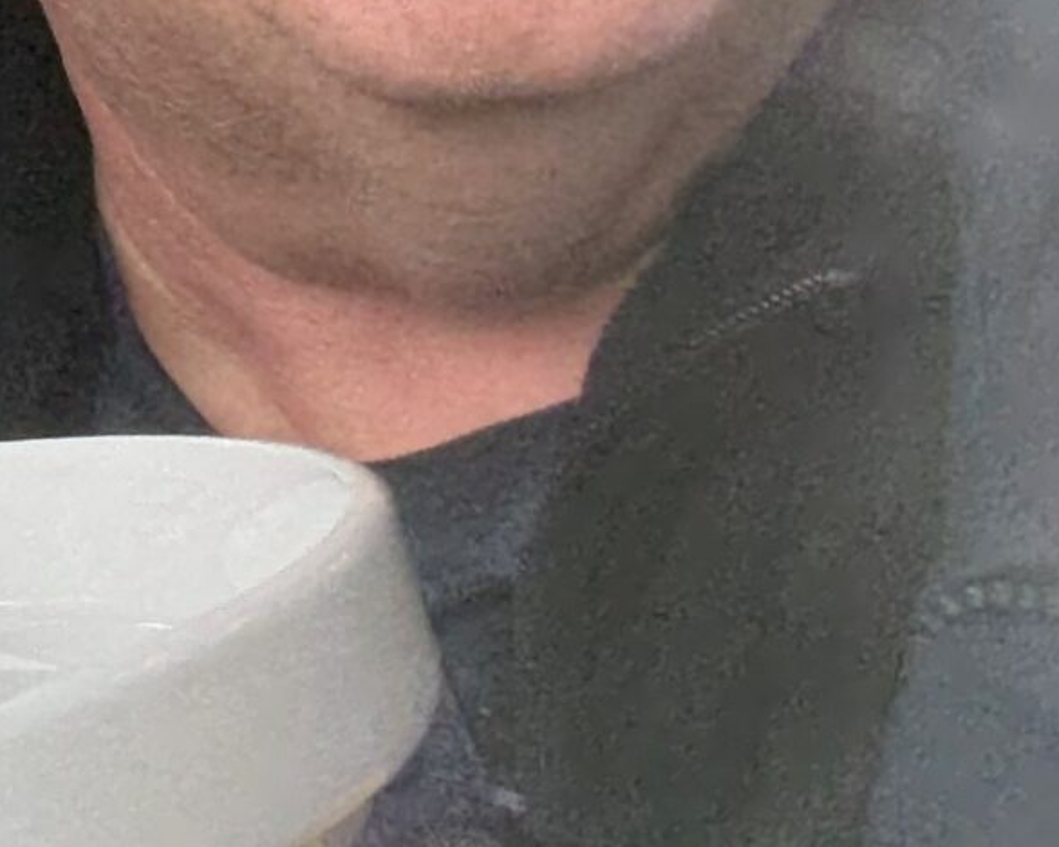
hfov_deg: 16.5
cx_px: -826
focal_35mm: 98
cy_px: -367
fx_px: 3072
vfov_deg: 14.8
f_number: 1.9
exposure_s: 1/65
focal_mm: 2.69
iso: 80
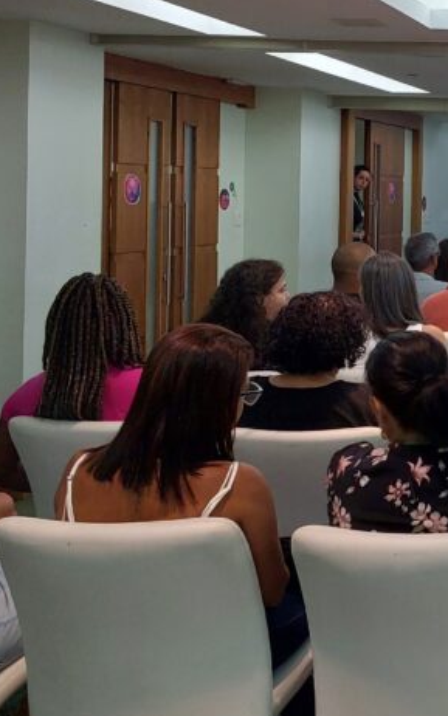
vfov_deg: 37.0
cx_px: 687
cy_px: 219
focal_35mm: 54
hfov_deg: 20.3
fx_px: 1054
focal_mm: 5.06
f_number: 1.8
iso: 200
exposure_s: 1/50
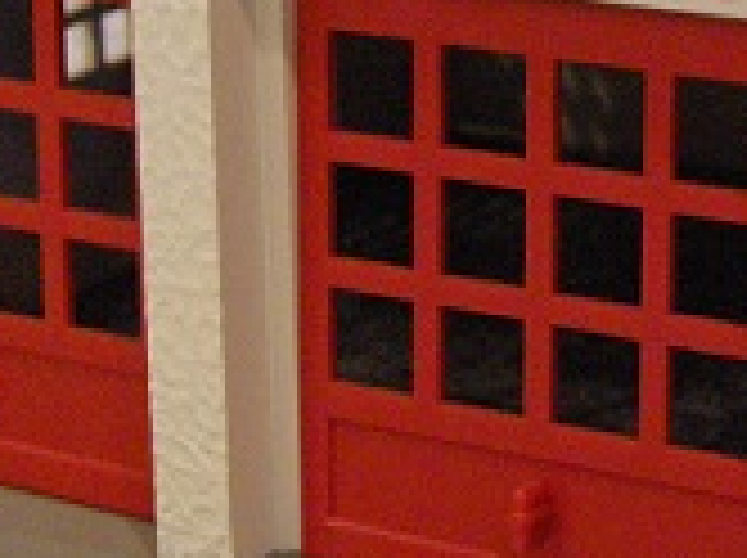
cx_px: 652
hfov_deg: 13.3
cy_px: 110
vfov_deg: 10.0
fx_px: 3189
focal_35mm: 148
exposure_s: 1/23
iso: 400
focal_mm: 7.5
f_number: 2.7
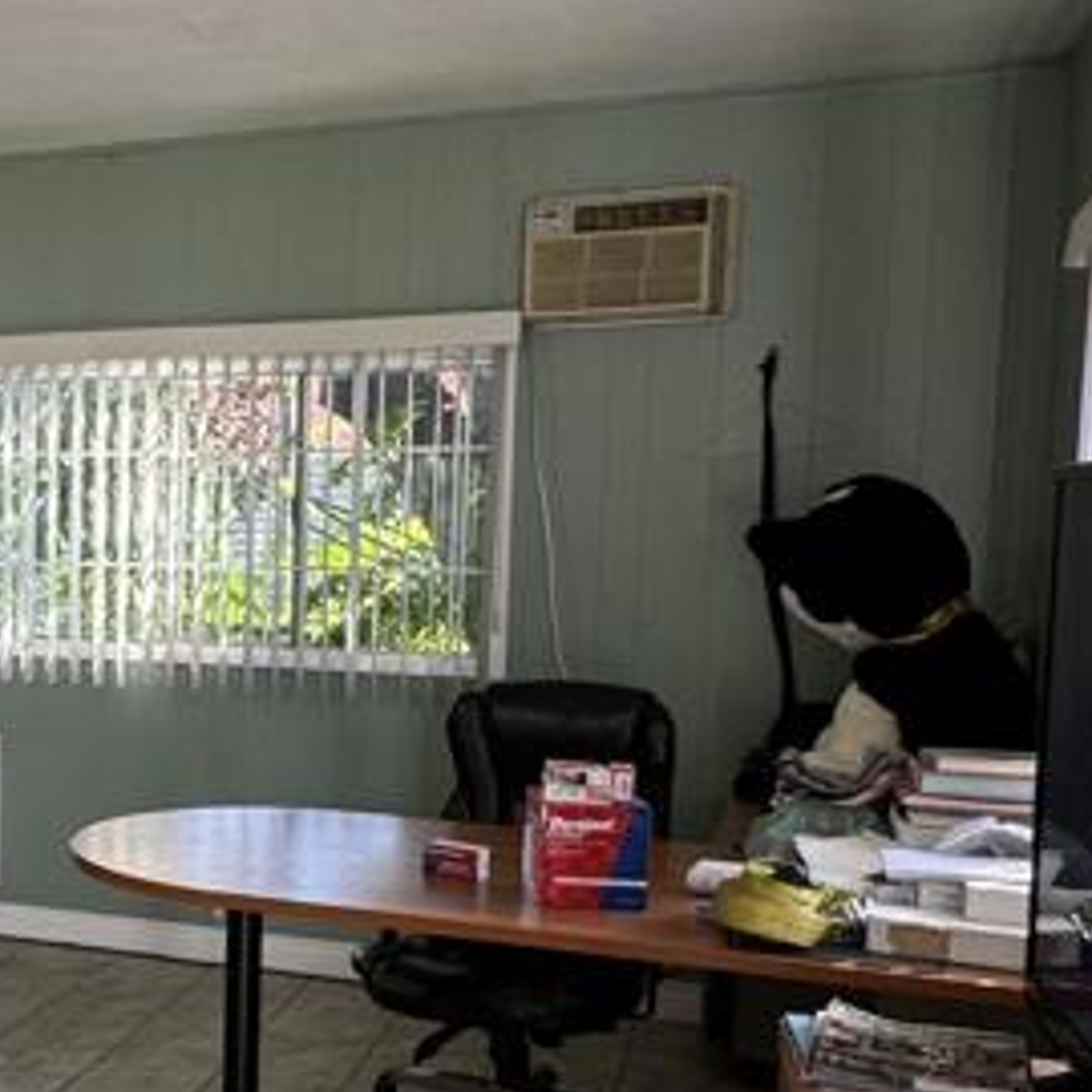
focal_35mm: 47
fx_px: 1677
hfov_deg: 32.6
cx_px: -49
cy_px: 688
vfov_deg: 35.8
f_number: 2.2
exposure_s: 1/99
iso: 125
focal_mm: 2.22
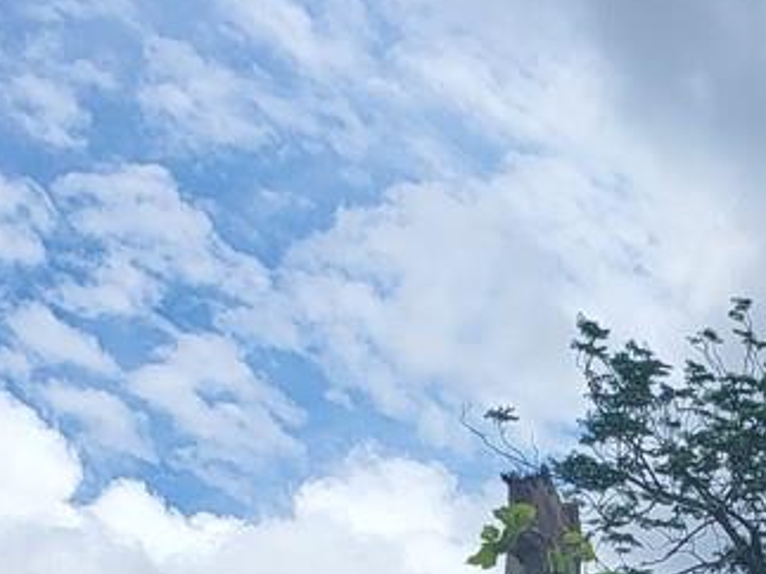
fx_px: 2632
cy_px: 1141
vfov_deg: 11.3
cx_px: 1354
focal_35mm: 119
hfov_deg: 14.6
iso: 40
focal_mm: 5
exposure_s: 1/3117
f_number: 1.8
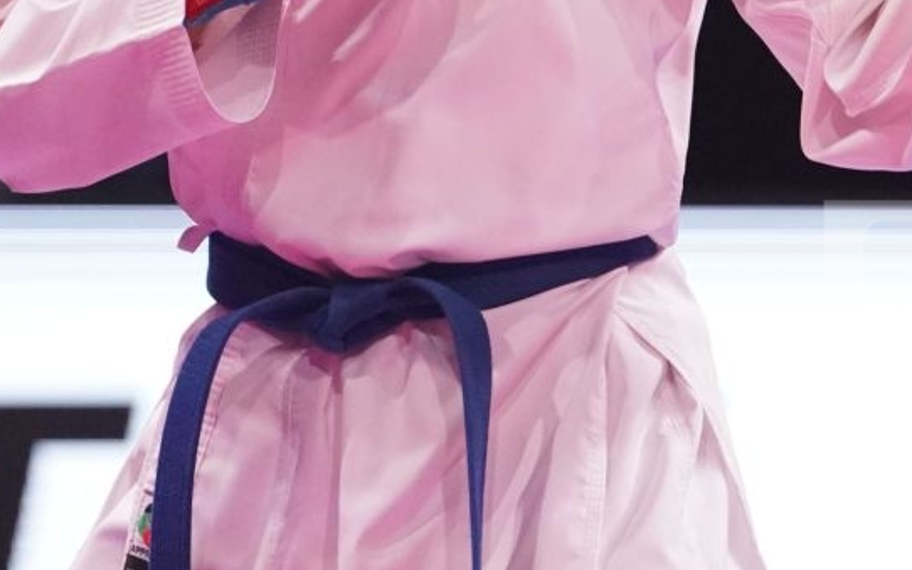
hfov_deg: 3.1
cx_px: 981
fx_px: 16830
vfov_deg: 1.9
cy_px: -244
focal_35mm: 677
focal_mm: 200
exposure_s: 1/1000
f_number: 2.8
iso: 5000
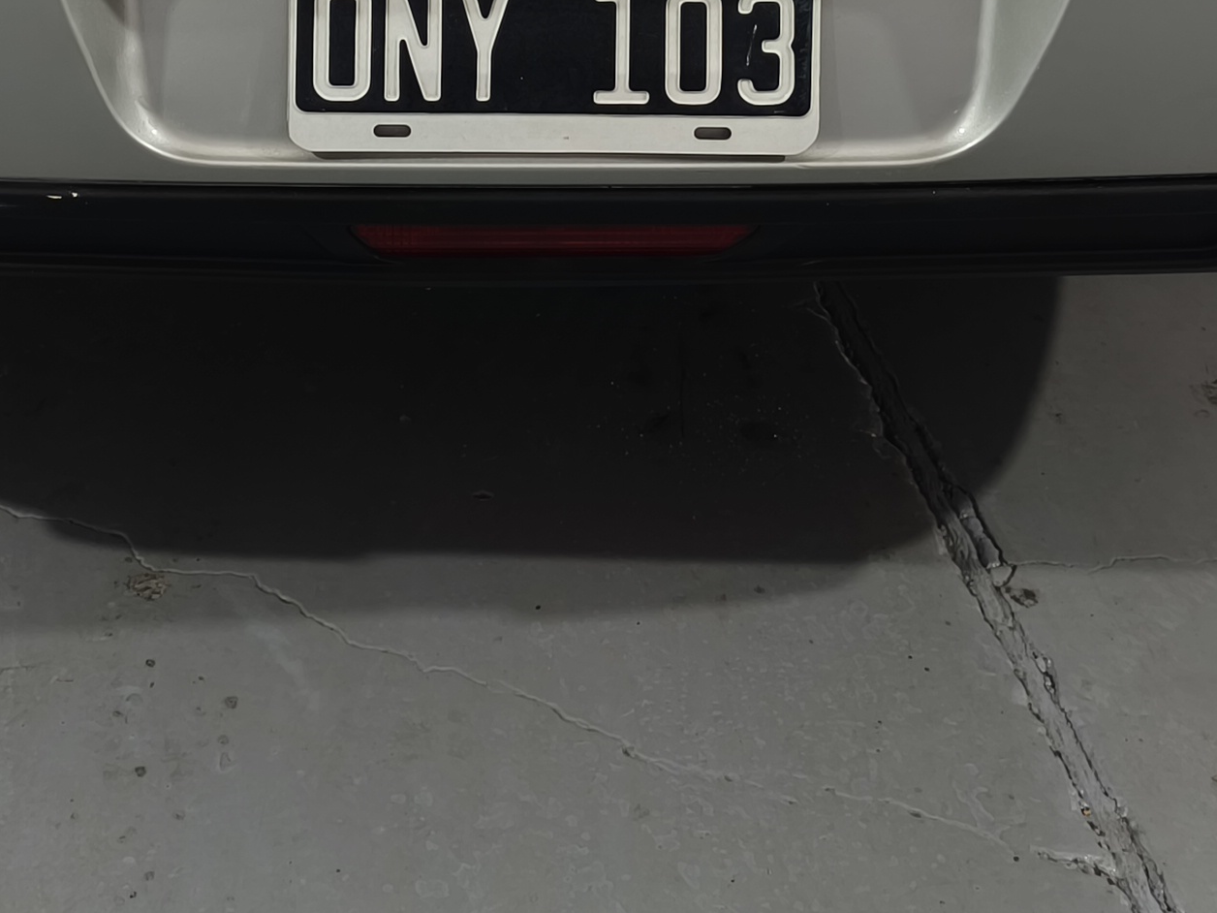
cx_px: 427
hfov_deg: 25.9
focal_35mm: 75
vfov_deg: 17.7
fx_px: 2637
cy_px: -443
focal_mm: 5.35
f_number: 1.7
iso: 160
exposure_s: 1/50
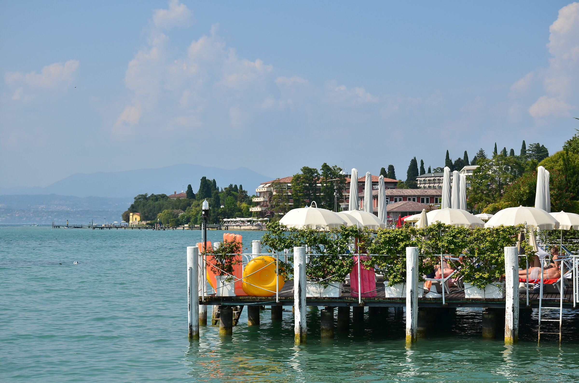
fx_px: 1156
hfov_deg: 28.1
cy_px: 192
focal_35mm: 72
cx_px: 290
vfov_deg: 18.8
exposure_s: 1/400
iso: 100
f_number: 10
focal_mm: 48
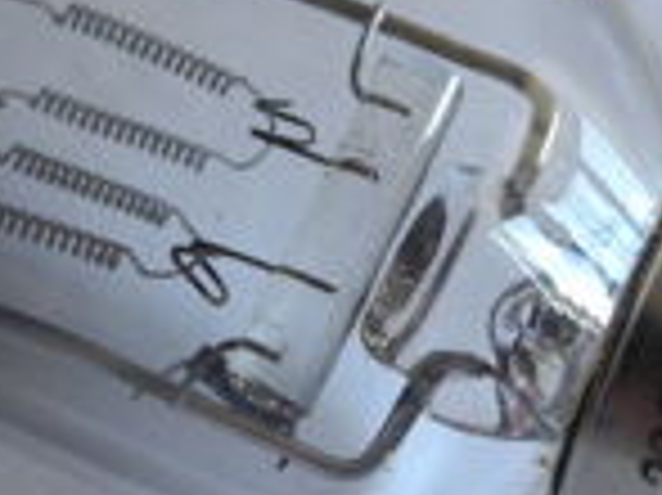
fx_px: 2561
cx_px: 180
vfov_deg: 11.1
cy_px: 238
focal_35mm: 134
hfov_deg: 14.7
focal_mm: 8.8
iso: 313
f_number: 3.2
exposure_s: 1/30
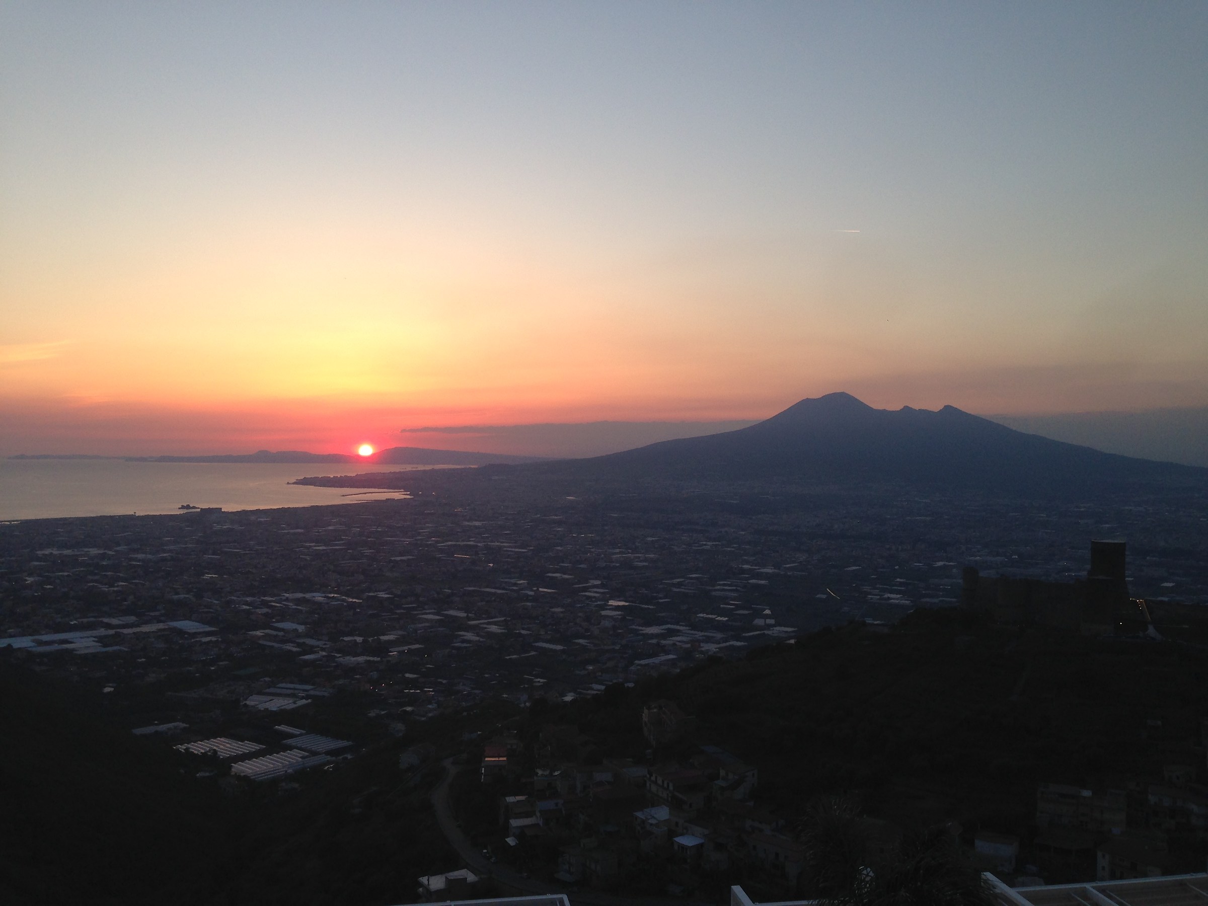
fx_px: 1152
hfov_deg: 55.4
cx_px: 604
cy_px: 453
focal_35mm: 33
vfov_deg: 42.9
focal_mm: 4.12
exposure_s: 1/187
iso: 50
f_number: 2.4
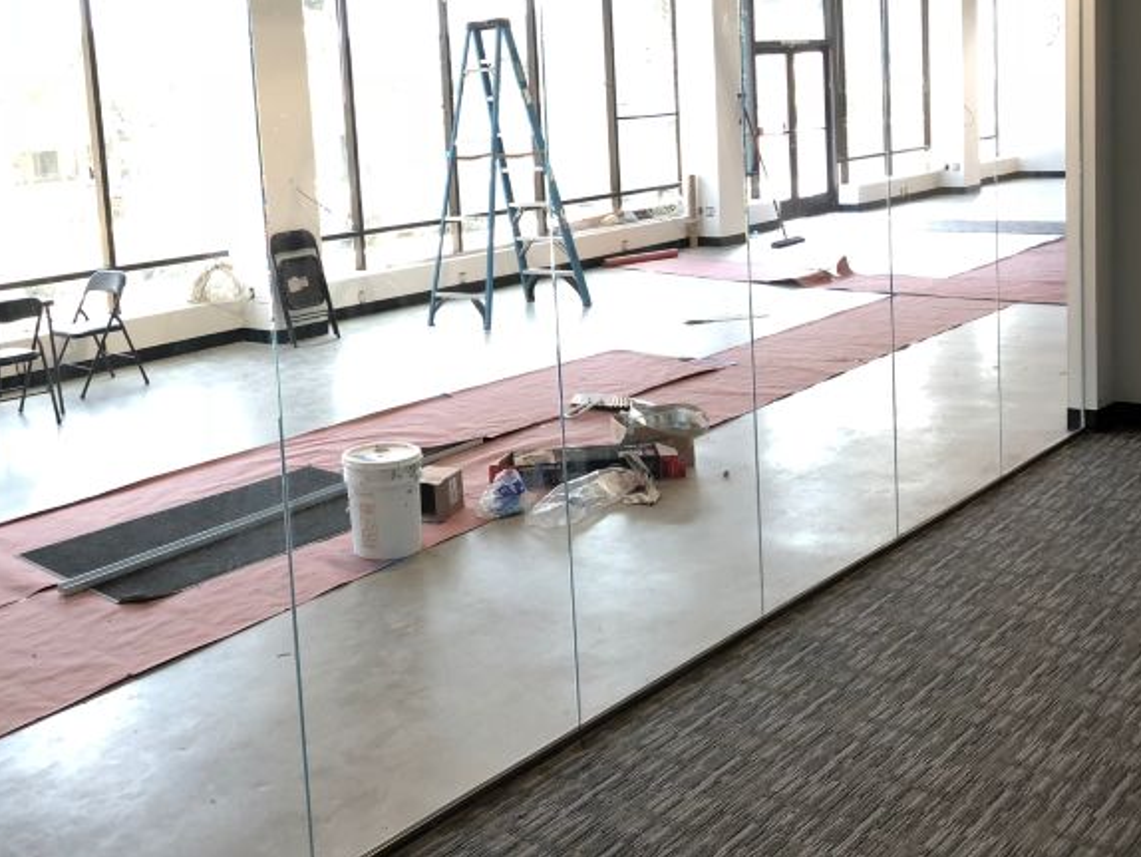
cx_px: 392
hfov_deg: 47.2
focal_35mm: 39
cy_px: 262
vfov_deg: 36.3
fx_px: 1286
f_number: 1.8
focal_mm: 3.99
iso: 40
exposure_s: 1/17
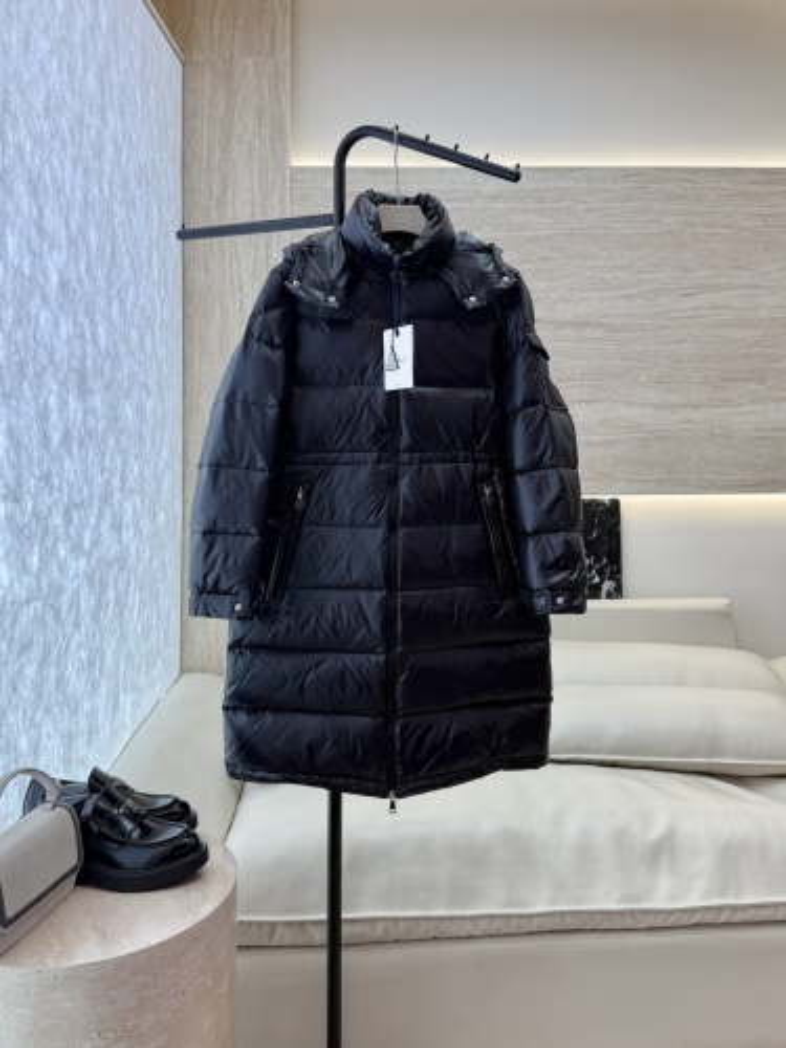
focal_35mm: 24
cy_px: 524
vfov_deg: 71.6
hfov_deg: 56.8
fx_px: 727
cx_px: 393
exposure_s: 1/168
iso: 80
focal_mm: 6.76
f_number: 1.78
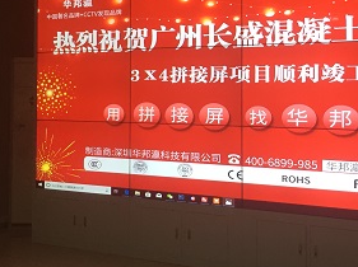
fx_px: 640
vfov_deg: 23.3
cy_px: 64
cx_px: 271
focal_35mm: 62
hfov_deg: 30.7
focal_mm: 4.15
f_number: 2.2
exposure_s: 1/33
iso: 64
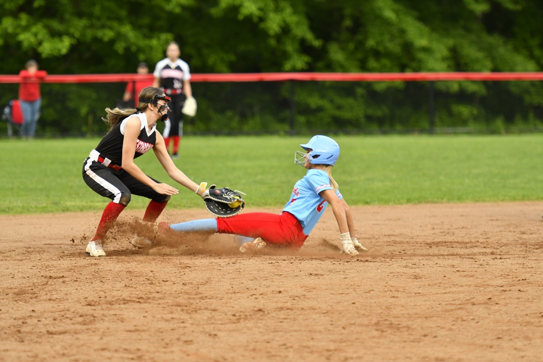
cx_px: 272
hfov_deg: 8.6
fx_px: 3620
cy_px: 181
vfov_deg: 5.7
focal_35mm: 240
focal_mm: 160
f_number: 2.8
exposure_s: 1/2500
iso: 1000
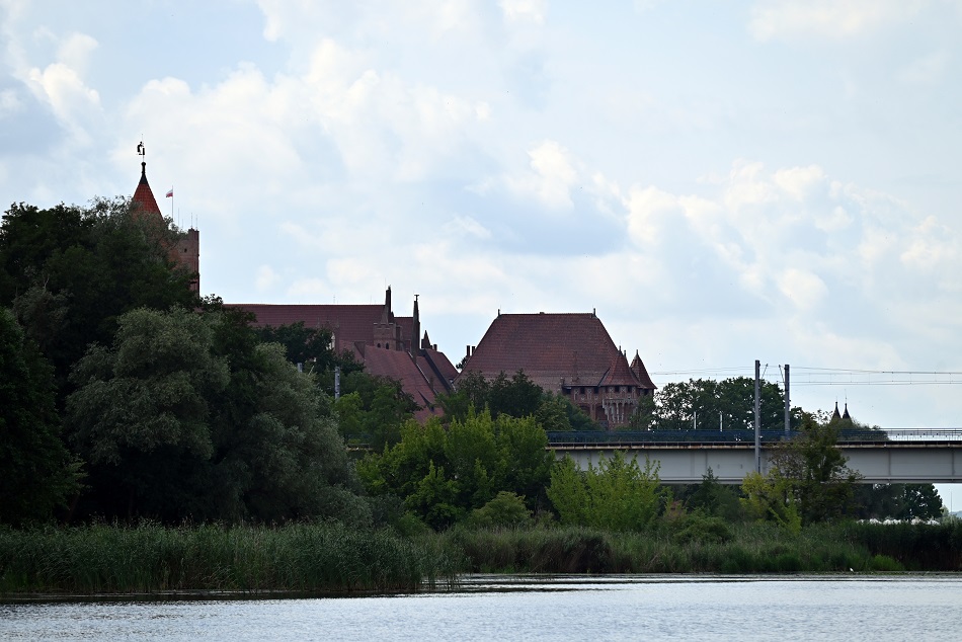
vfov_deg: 7.6
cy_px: 321
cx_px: 481
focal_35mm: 180
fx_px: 4811
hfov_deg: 11.4
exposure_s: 1/1600
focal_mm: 180
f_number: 5.6
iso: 200
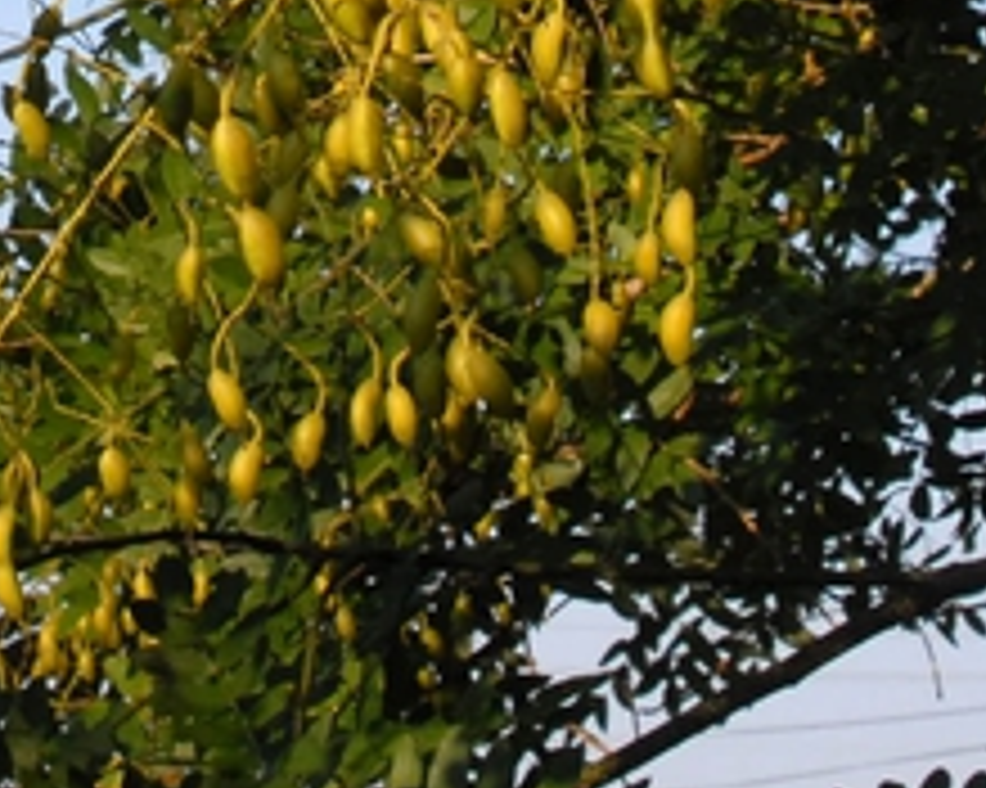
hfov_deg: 9.1
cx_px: -131
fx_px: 6155
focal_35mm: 211
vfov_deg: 7.1
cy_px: -691
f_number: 9
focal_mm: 32
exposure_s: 1/320
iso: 400
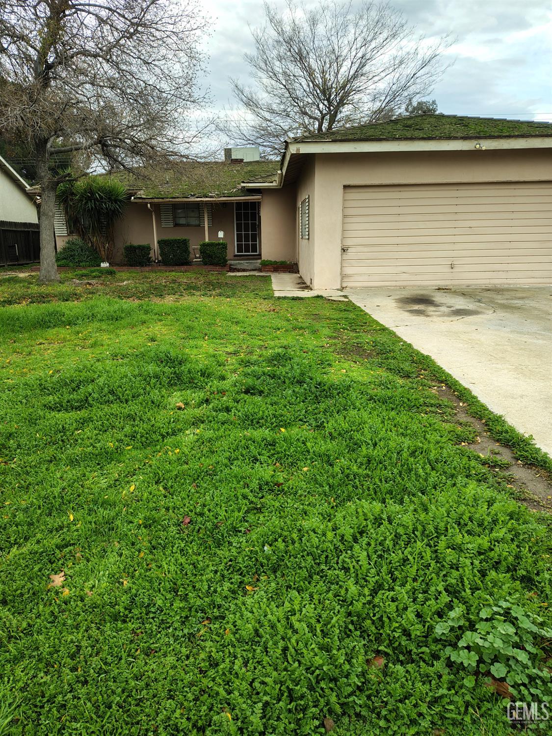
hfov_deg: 56.8
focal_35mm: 24
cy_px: 368
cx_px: 276
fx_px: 510
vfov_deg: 71.6
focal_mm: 5.56
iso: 100
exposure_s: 1/202
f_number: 1.8
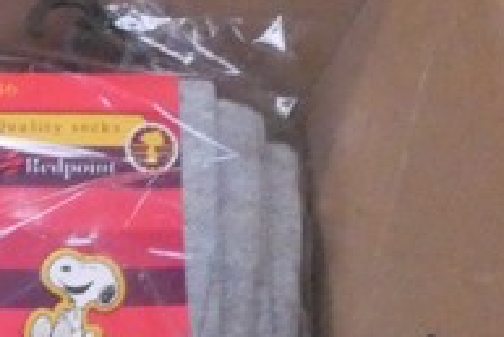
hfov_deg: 23.4
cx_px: -121
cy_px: 483
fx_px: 1093
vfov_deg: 16.2
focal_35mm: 78
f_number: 8
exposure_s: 1/40
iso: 1600
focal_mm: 3.6
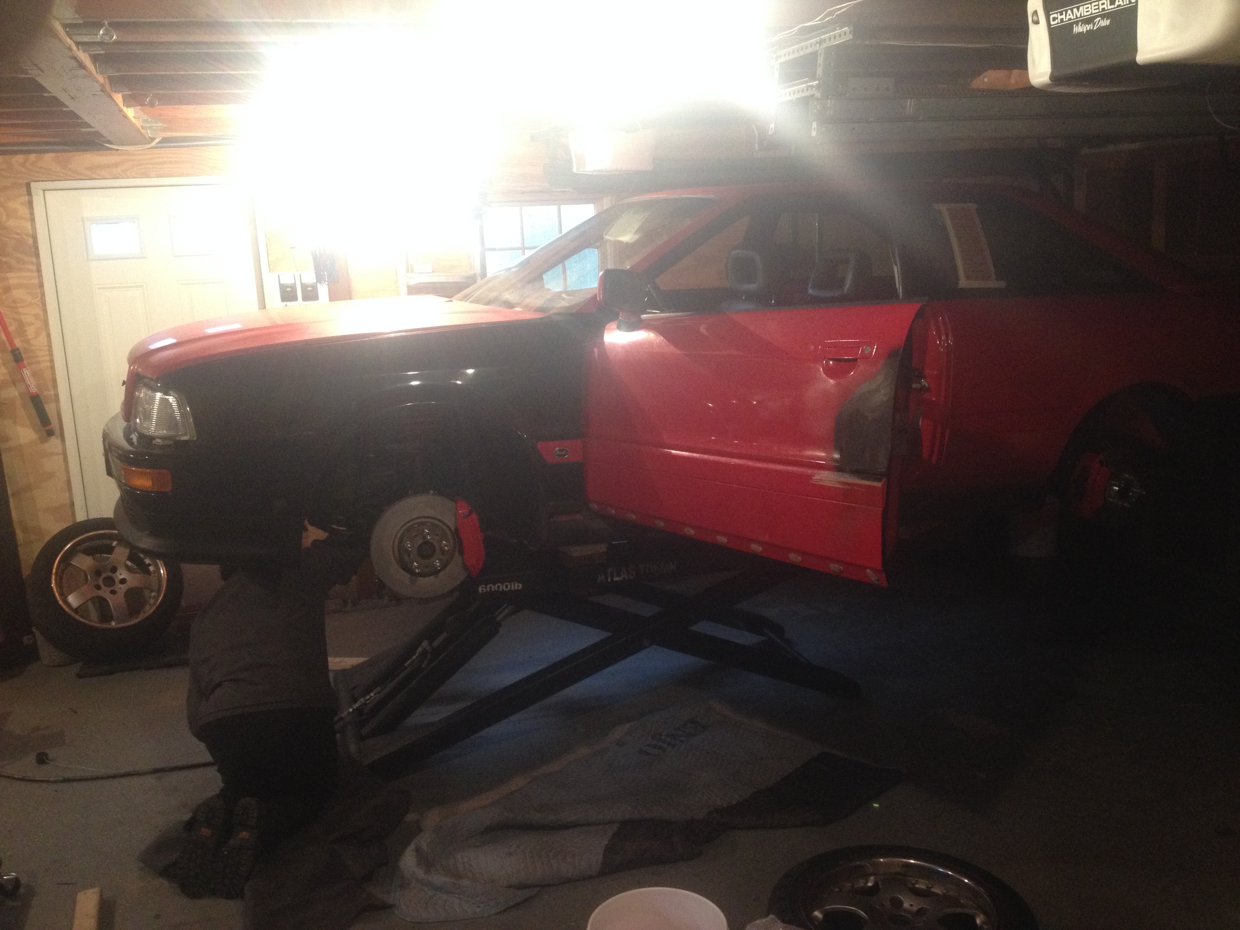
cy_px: 465
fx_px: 1254
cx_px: 620
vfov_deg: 40.7
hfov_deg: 52.6
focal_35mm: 35
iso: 250
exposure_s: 1/20
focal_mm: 4.28
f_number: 2.4
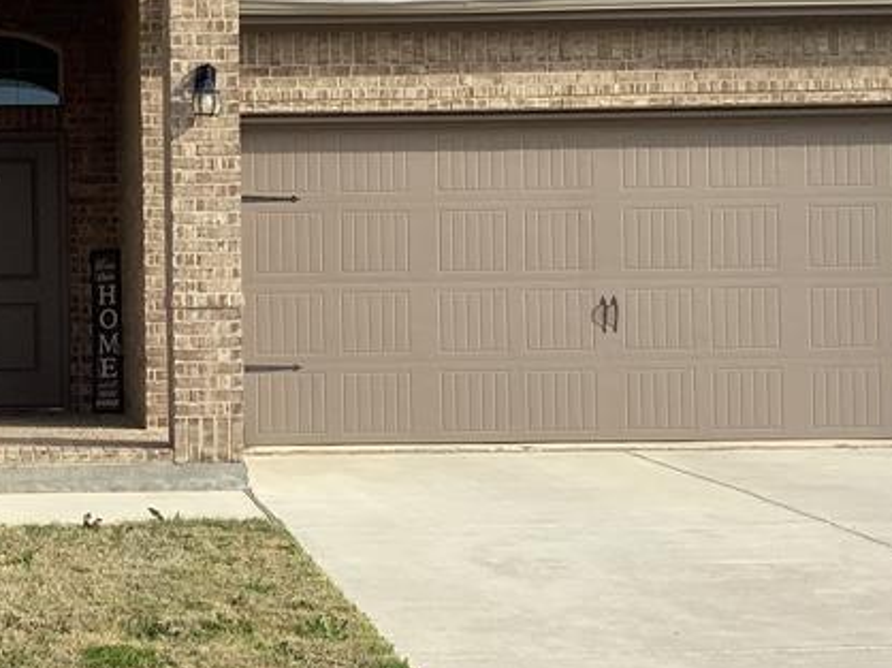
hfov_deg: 24.8
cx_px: 53
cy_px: 288
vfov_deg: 19.4
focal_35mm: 76
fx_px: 1957
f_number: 2.4
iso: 25
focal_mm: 3.3
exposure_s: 1/769
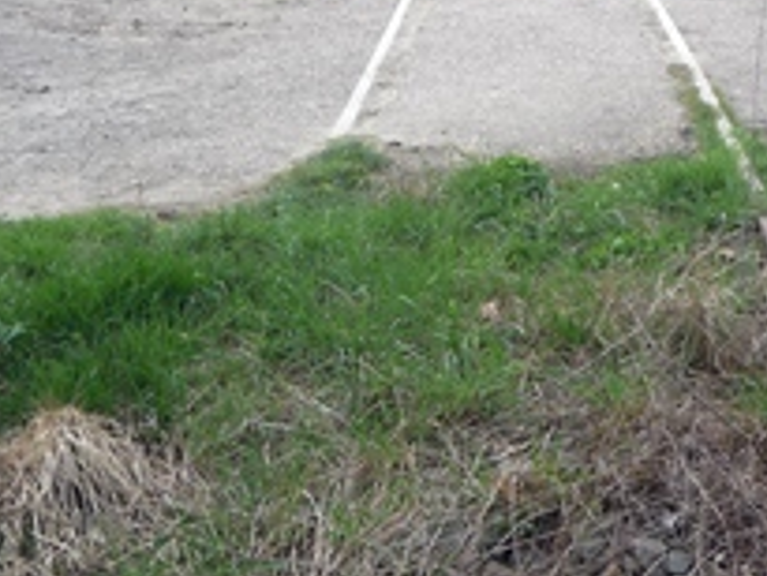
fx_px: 1663
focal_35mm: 75
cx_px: 479
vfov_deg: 19.2
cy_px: 22
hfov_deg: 25.9
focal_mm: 5.2
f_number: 4
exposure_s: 1/250
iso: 100
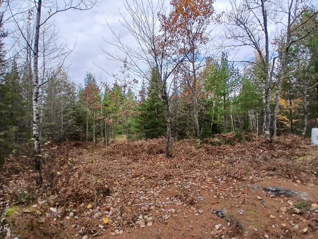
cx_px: 159
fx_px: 156
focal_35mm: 17
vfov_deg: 74.7
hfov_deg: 91.0
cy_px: 120
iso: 50
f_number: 2.2
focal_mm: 1.4
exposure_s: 1/666
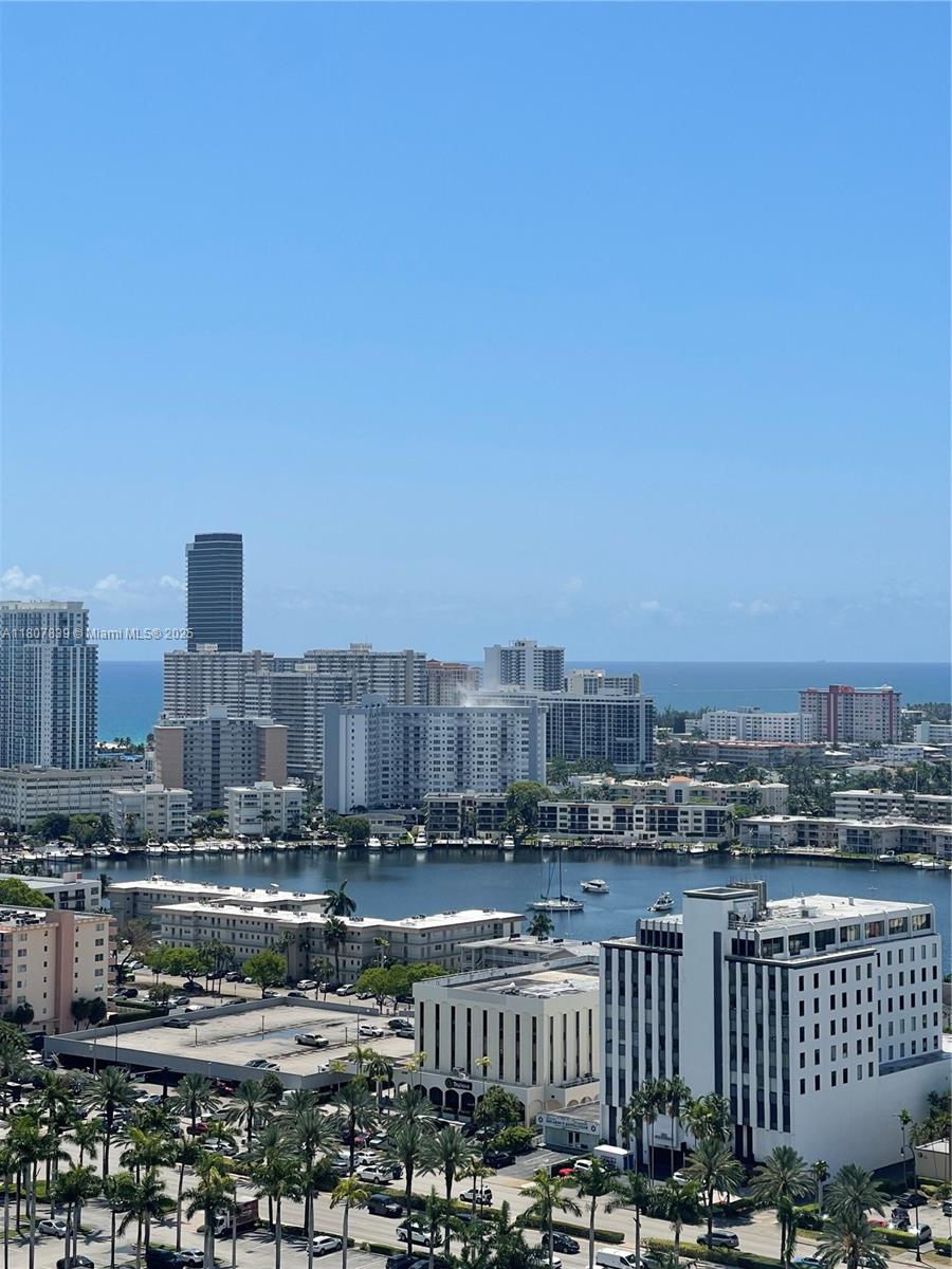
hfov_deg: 22.9
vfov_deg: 30.3
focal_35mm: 64
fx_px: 2347
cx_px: 476
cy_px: 634
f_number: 2.2
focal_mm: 7.5
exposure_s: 1/2320
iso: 20
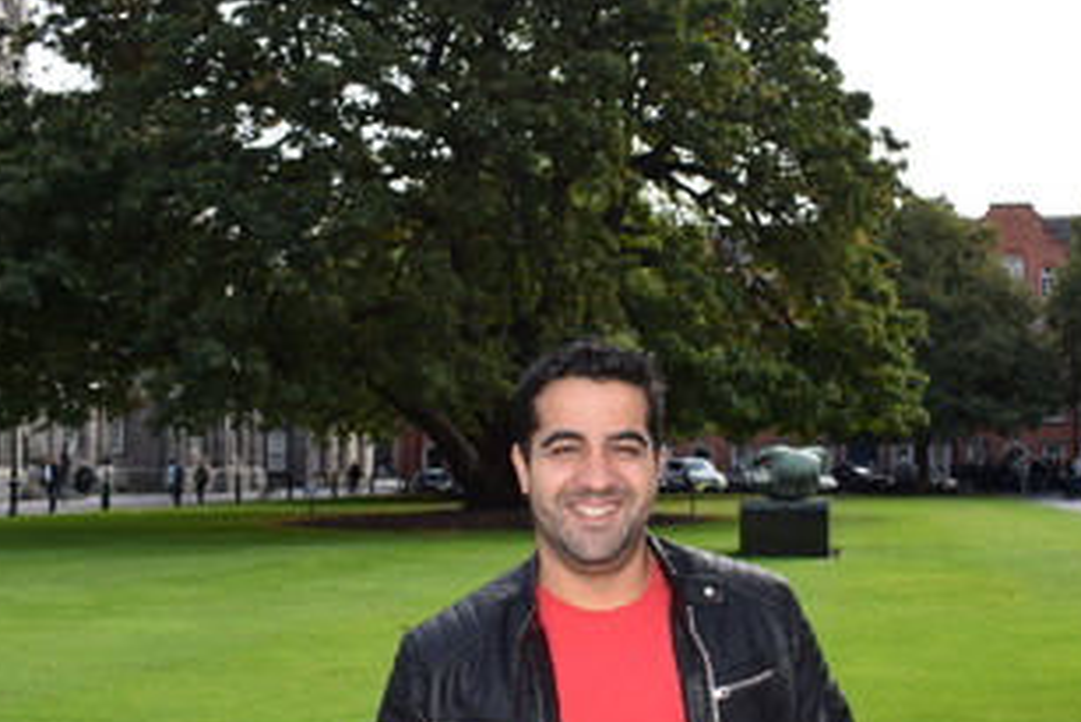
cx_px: 655
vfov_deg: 30.5
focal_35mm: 44
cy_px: 405
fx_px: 1322
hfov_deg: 44.2
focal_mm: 18
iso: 100
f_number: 6.3
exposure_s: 1/160
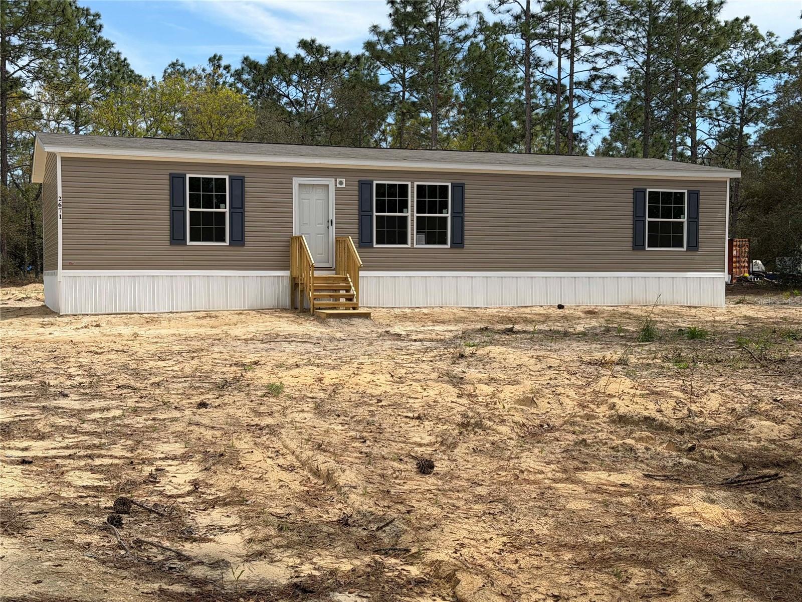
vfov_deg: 30.3
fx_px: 1112
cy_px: 301
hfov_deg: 39.7
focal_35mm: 48
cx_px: 401
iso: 64
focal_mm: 6.76
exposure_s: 1/4329
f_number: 1.78
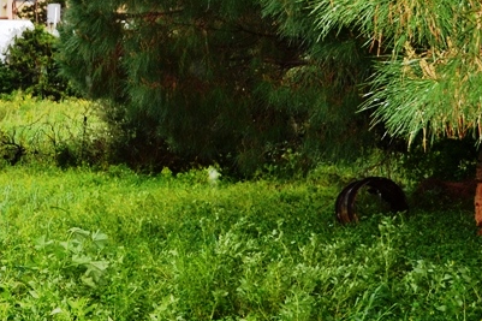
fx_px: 923
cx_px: -10
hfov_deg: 27.4
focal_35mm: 69
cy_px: 175
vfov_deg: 19.7
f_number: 4
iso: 320
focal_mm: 18
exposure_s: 1/125
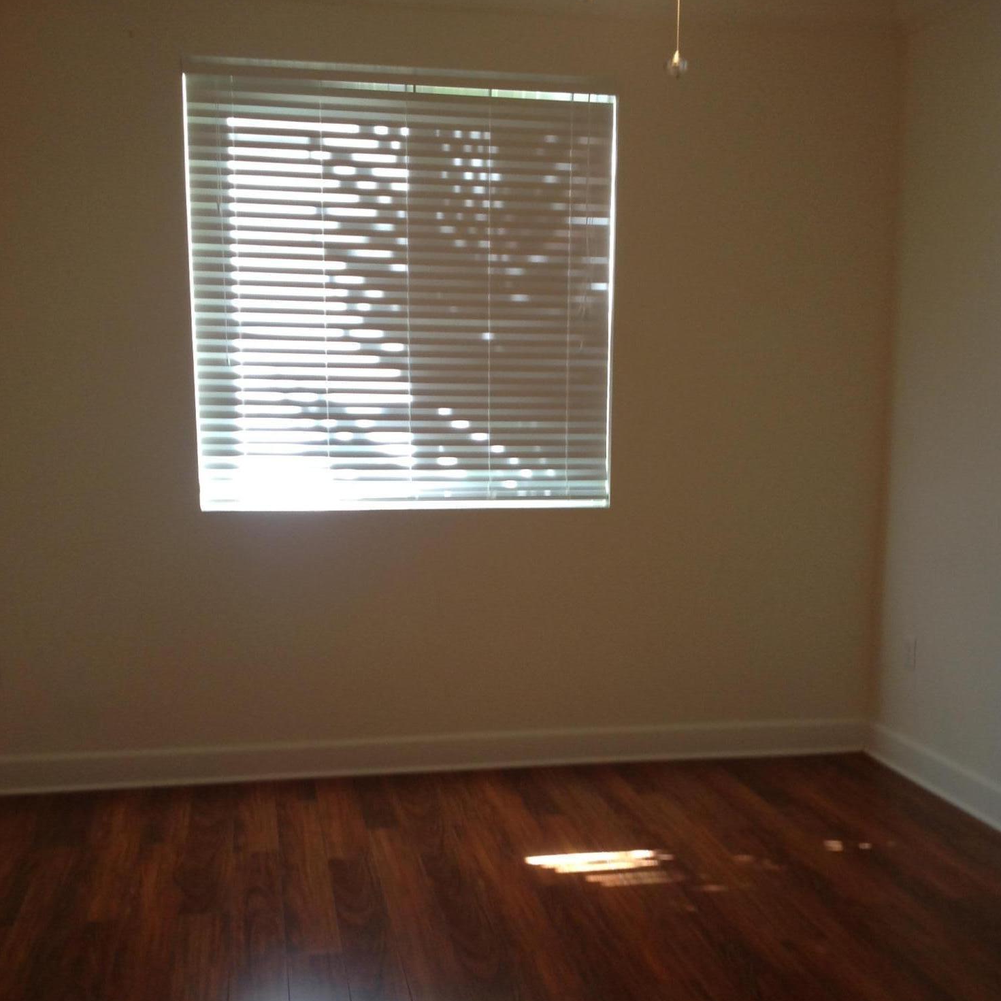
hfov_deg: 40.0
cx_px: 507
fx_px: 1374
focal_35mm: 42
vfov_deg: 39.9
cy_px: 597
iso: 80
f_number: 2.4
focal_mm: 4.28
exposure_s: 1/15
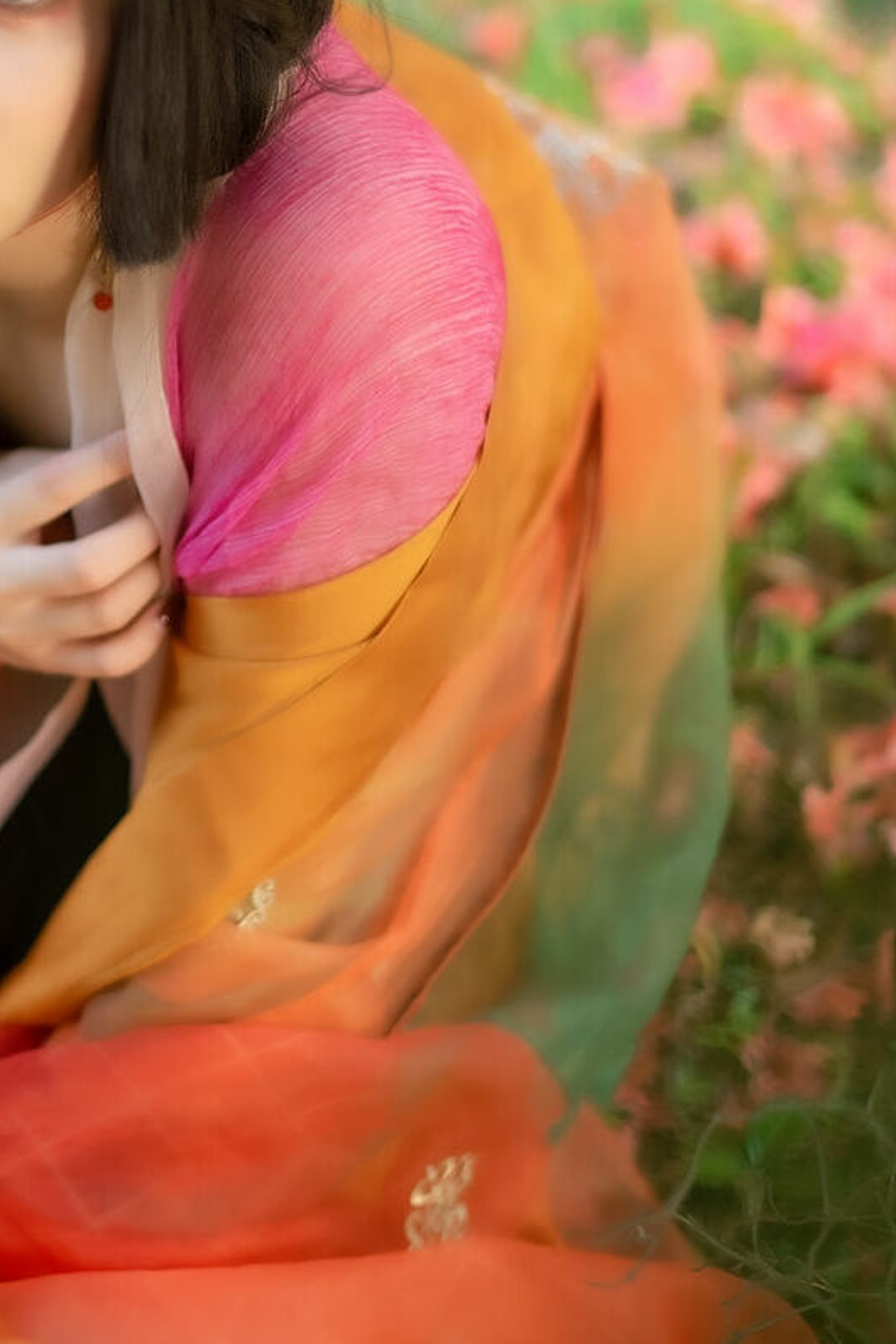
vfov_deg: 20.6
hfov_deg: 13.7
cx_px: 54
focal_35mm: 99
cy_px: 487
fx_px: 3696
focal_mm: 50
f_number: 1.4
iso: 500
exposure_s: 1/80
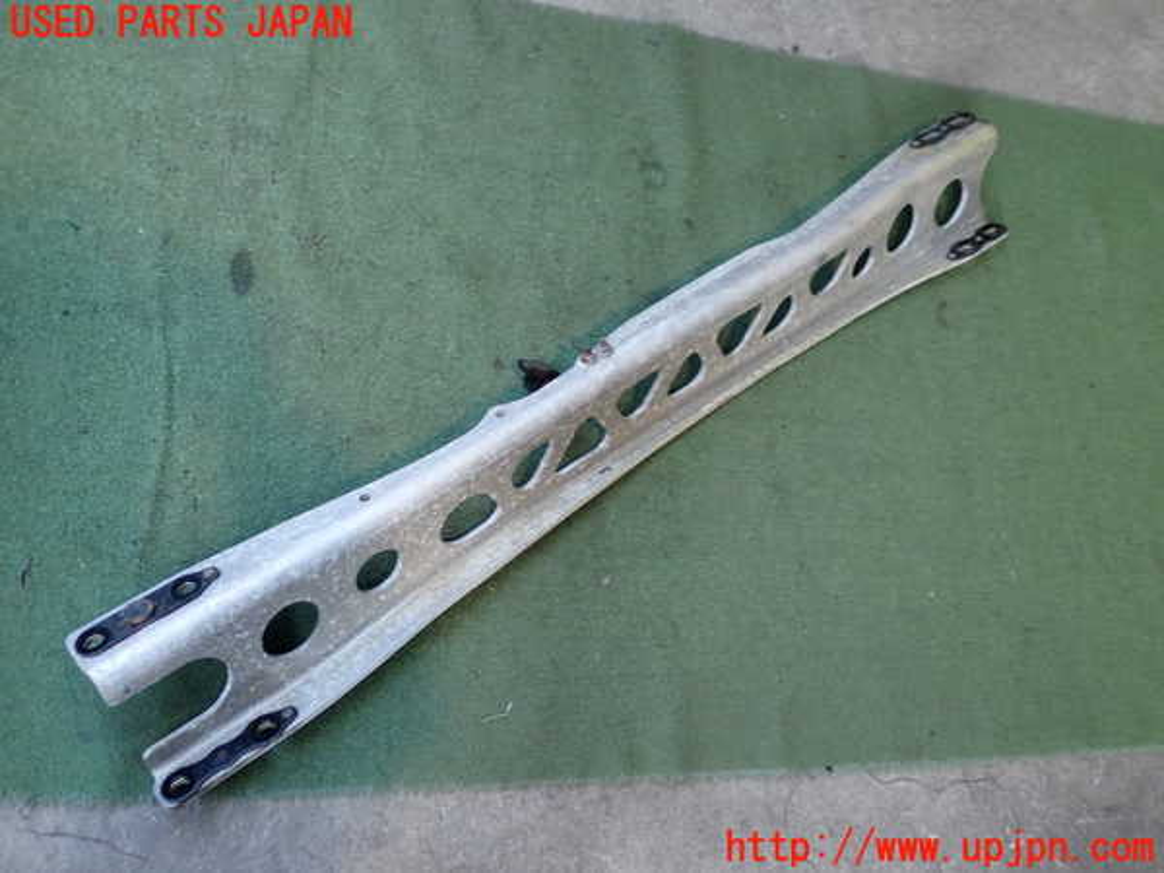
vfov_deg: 39.7
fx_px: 1211
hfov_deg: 51.4
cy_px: 436
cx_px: 582
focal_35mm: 36
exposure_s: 1/40
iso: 200
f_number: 2.5
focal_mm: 6.37
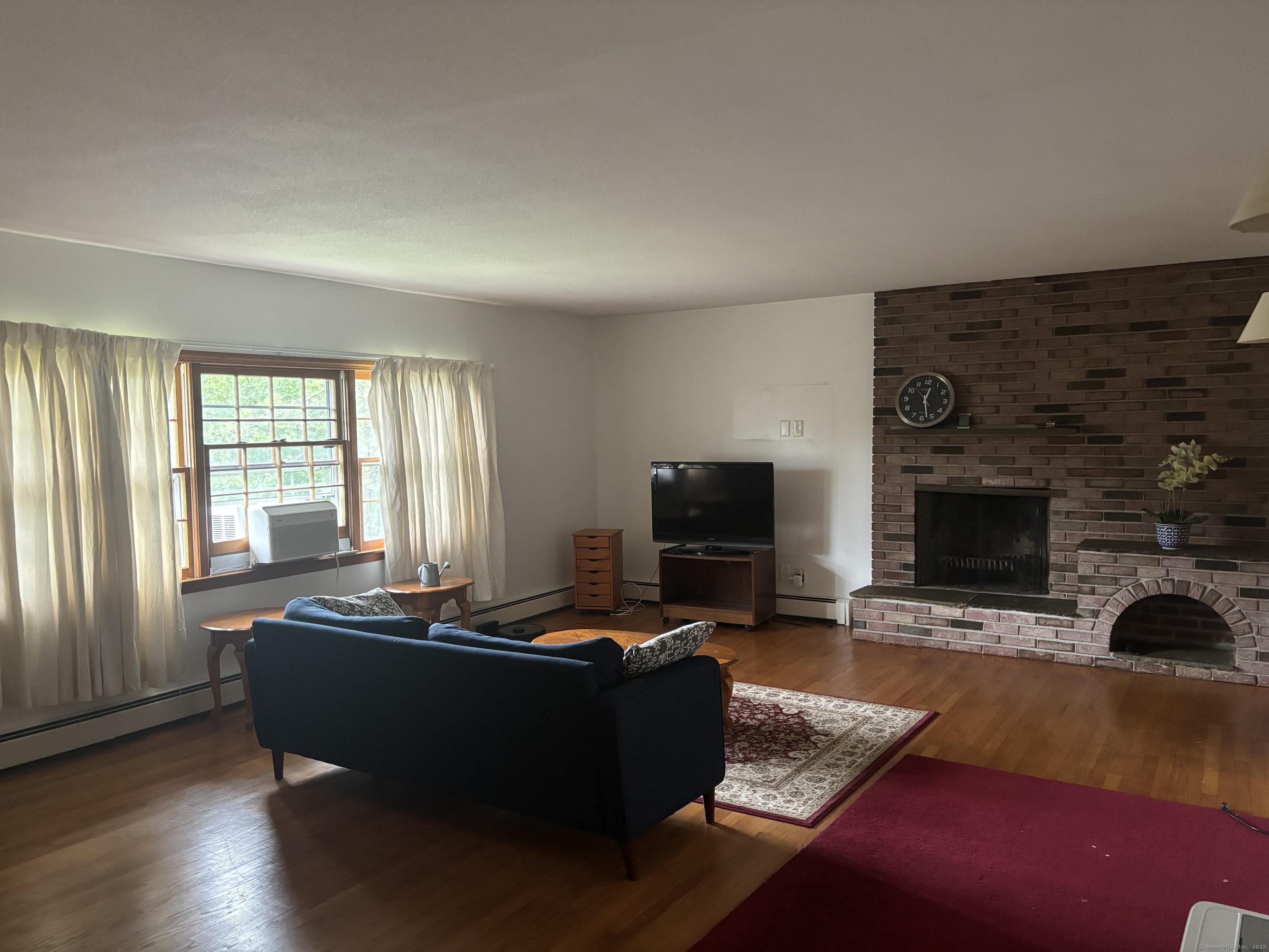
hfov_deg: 67.3
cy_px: 476
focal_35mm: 26
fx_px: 953
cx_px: 634
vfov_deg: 53.1
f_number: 1.6
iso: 640
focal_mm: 5.96
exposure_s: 1/40
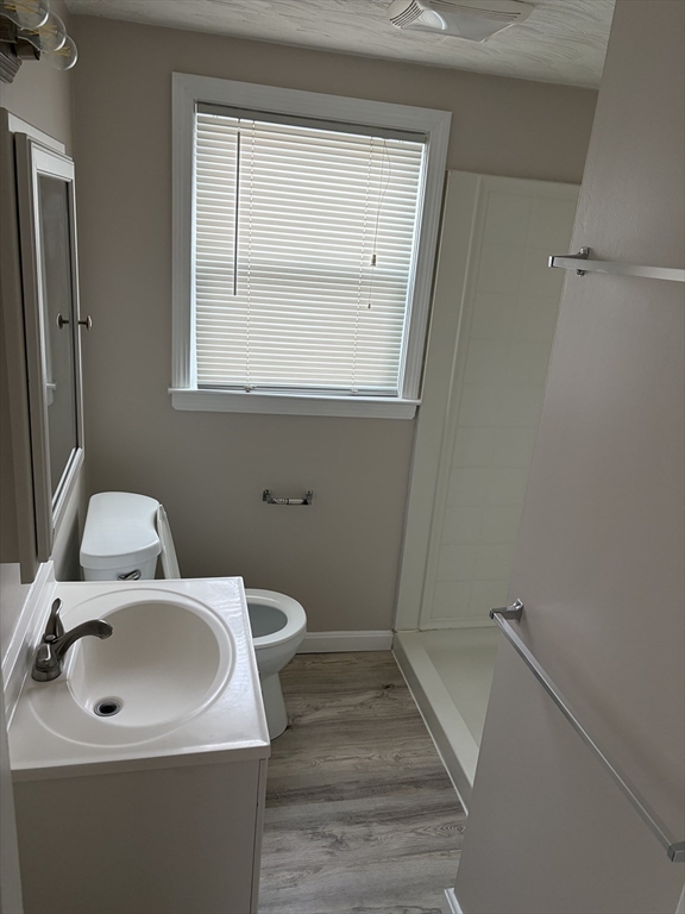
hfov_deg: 53.1
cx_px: 342
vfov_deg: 67.3
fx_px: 686
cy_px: 457
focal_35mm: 26
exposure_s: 1/60
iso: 125
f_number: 1.6
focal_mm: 5.96
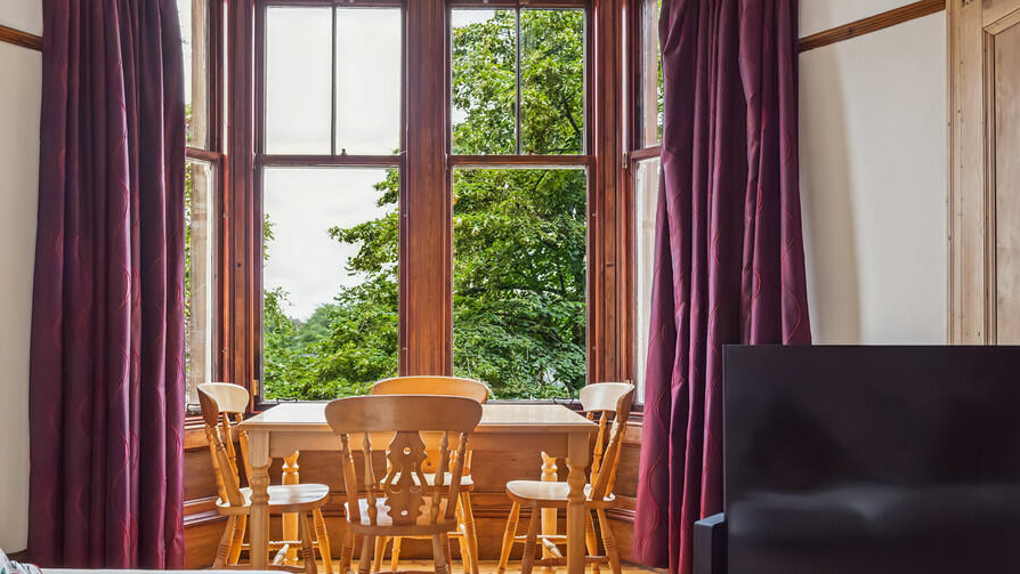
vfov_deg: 38.8
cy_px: 335
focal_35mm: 30
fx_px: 811
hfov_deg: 64.1
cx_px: 455
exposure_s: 1/50
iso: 250
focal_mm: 25
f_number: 5
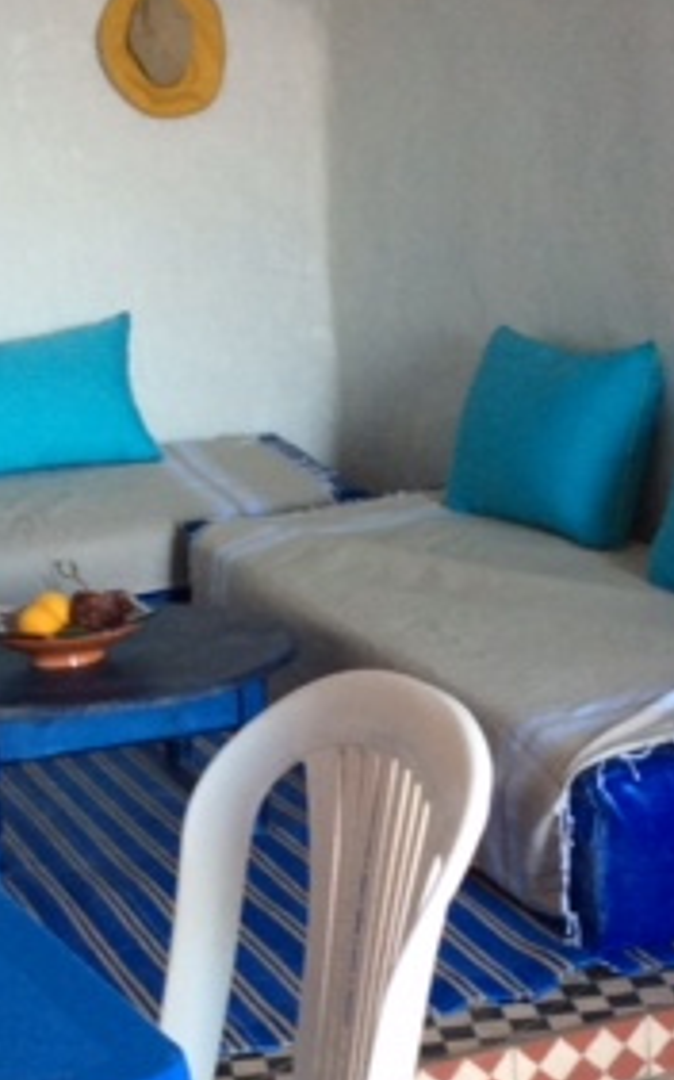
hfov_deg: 16.9
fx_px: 2265
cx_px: 272
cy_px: 751
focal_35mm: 77
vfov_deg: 26.6
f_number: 2.4
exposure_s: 1/24
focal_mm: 3.3
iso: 80
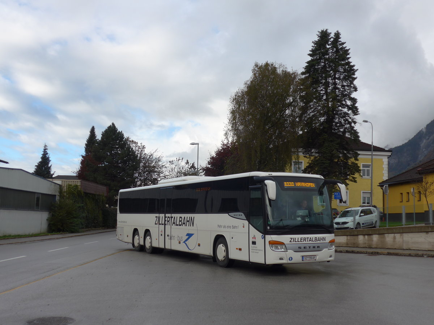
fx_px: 514
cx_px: 217
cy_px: 162
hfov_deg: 45.8
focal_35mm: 41
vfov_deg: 35.1
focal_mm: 8.4
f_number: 2.8
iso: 80
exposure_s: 1/800
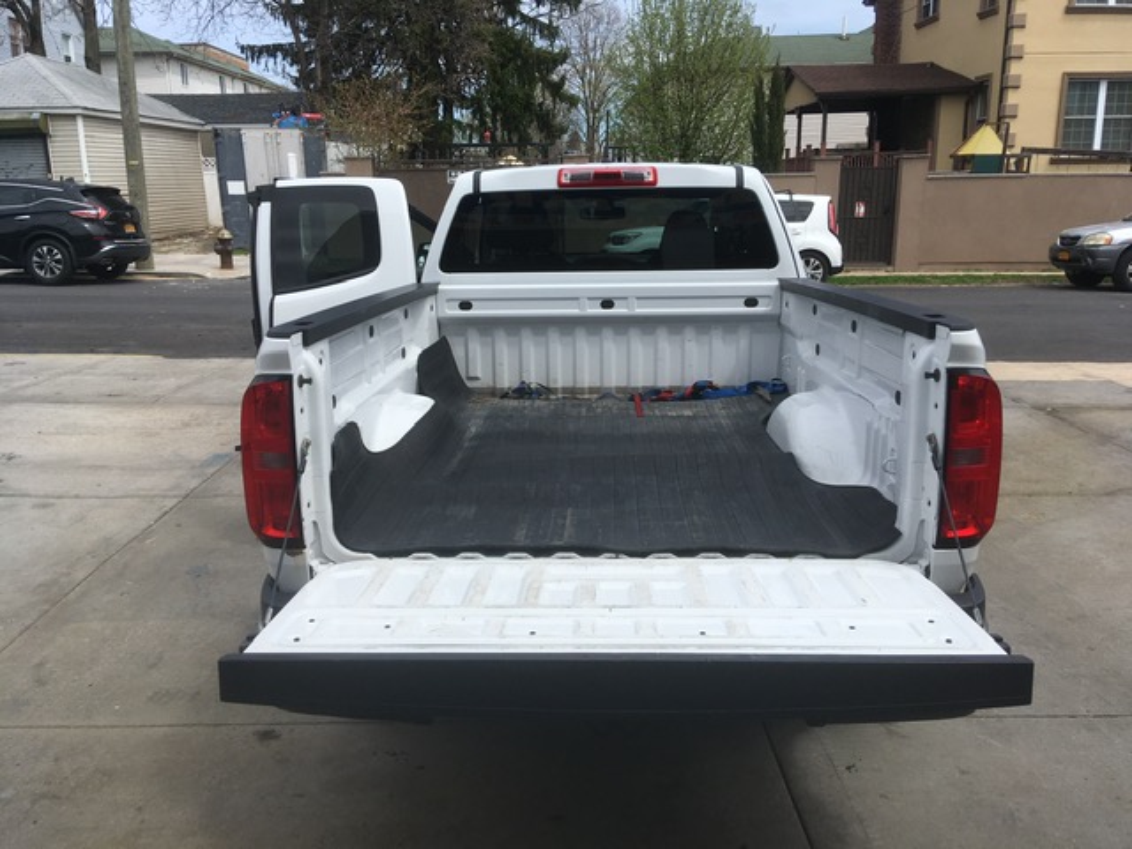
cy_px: 424
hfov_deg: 61.7
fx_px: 948
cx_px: 566
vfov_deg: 48.2
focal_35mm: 29
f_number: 2.2
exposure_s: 1/1972
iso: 25
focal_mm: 4.15
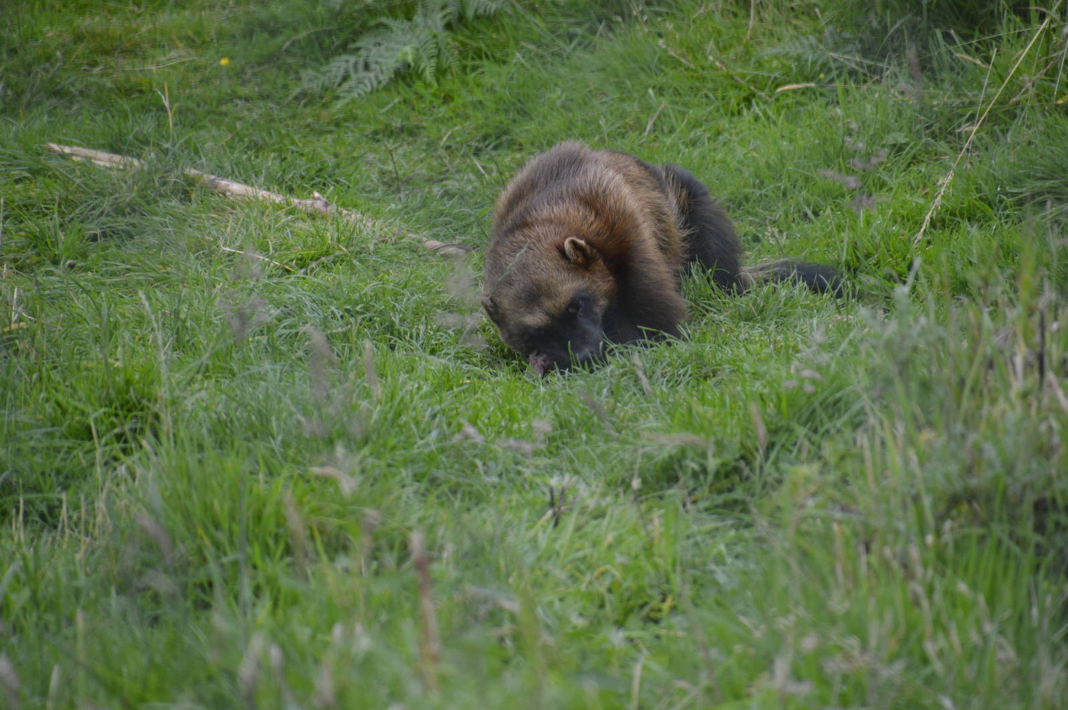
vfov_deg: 3.0
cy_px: 355
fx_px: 13339
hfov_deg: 4.6
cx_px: 534
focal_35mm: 450
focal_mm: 300
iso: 800
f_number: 6.3
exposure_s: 1/500
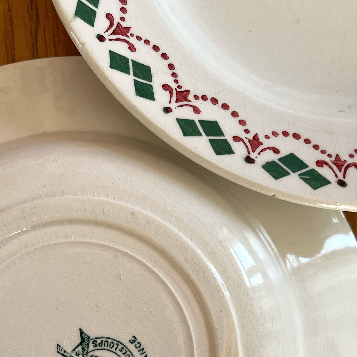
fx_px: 513
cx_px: 115
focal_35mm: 44
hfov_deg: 37.9
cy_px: 310
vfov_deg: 36.4
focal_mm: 5.1
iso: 50
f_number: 1.6
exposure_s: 1/121
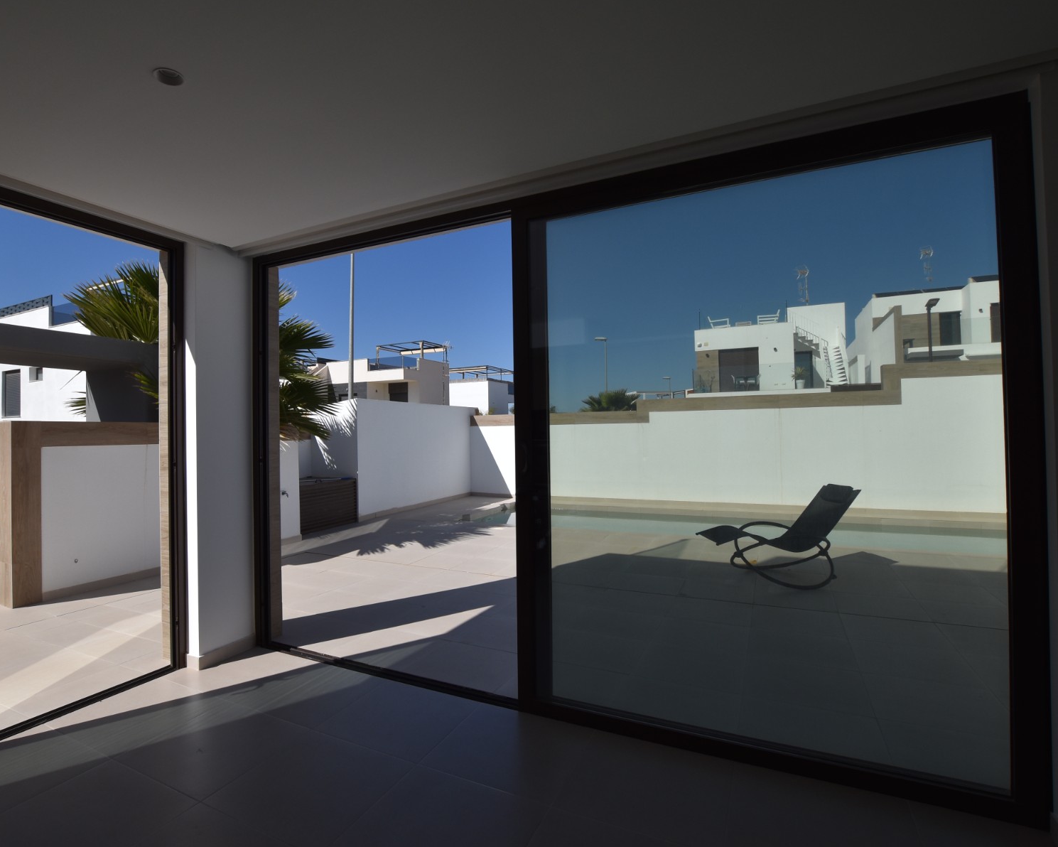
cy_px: 421
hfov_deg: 89.3
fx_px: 532
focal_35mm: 17
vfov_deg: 77.0
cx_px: 475
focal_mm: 10
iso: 200
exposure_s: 1/800
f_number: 9
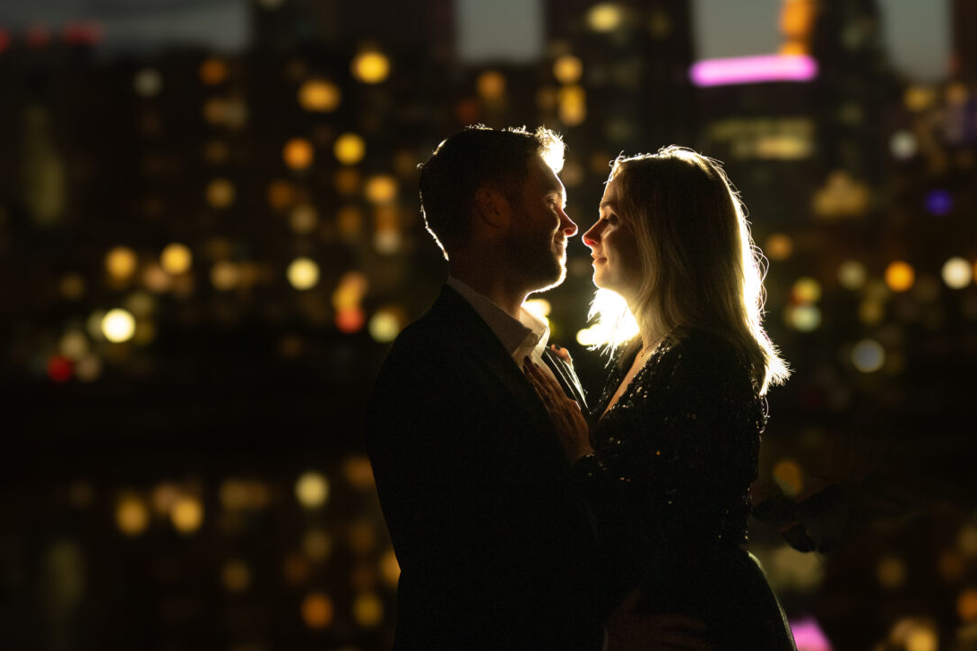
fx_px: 2823
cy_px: 443
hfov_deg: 19.6
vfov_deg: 13.1
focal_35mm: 104
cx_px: 642
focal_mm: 70
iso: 1600
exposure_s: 1/60
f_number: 2.8
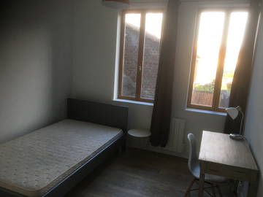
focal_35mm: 29
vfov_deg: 48.2
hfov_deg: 61.7
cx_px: 132
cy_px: 98
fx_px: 220
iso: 25
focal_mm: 4.15
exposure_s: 1/33
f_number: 2.2
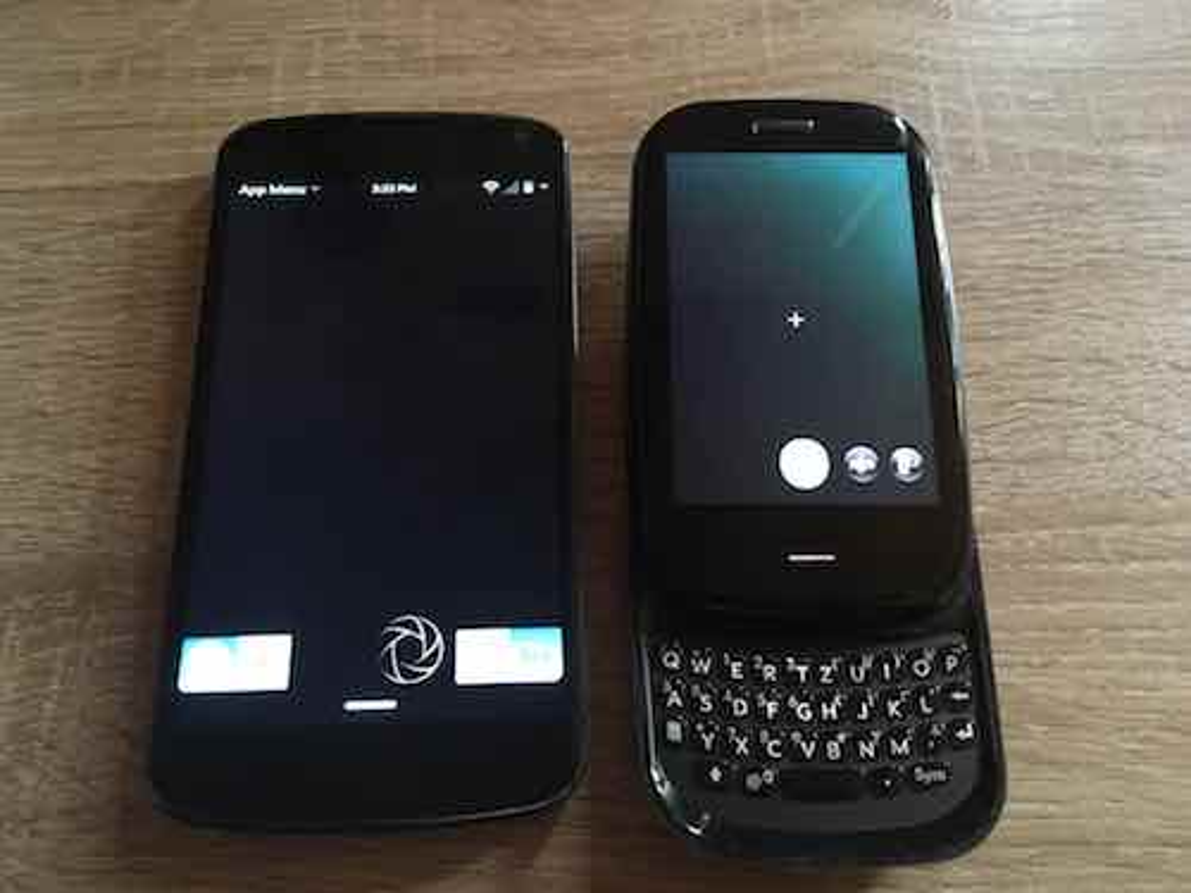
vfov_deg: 48.2
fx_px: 998
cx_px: 596
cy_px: 446
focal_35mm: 29
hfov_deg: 61.7
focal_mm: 4.15
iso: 400
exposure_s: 1/17
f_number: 2.2
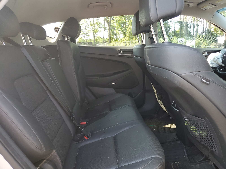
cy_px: 84
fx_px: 170
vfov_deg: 53.1
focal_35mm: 26
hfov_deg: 67.3
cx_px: 113
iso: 67
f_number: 1.5
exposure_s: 1/120
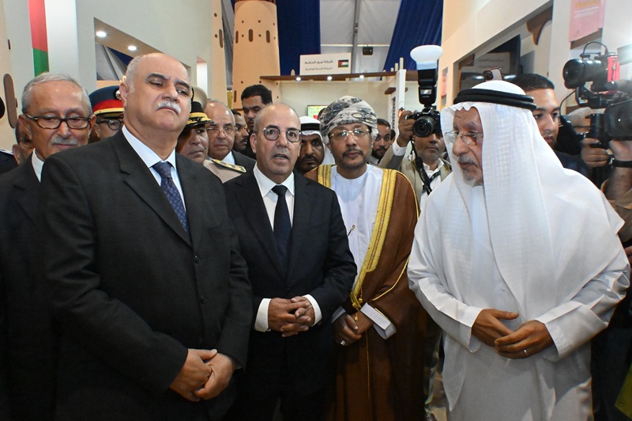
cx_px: 316
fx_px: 474
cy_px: 210
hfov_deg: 67.4
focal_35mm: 27
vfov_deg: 47.9
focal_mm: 18
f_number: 11
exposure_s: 1/100
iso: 10000
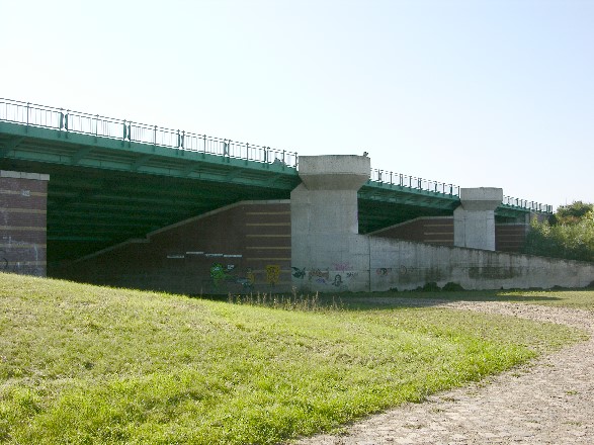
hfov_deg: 52.6
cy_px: 222
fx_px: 600
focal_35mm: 35
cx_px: 297
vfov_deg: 40.7
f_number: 8
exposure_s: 1/111
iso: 50
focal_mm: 8.9
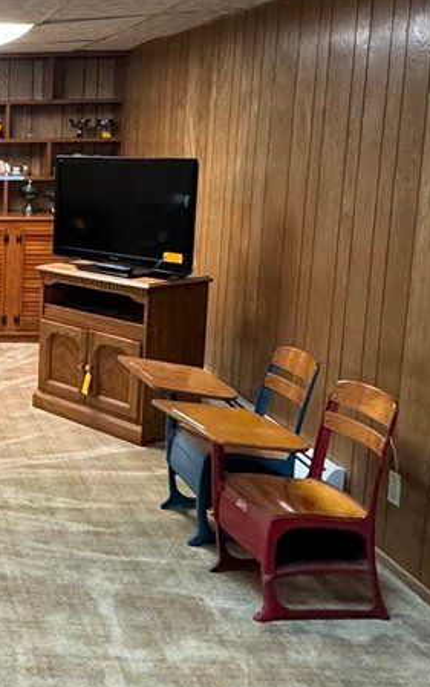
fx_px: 937
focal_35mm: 50
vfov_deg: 40.2
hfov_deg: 21.6
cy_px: 288
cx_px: -218
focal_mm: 2.22
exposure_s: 1/60
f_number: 2.2
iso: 320
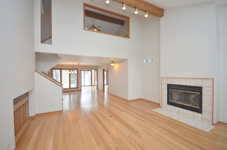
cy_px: 75
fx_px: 94
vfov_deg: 77.1
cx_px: 114
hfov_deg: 100.5
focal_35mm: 15
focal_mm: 10
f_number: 4
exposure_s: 1/60
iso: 500
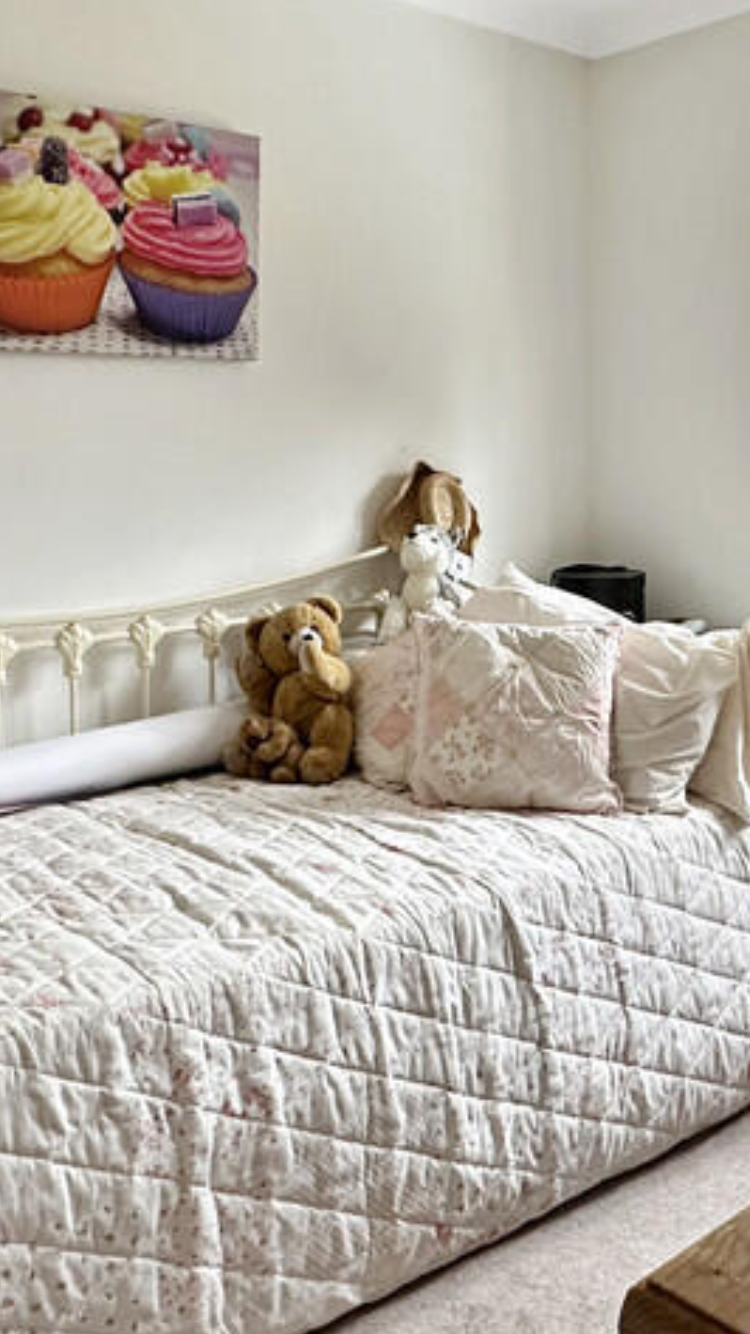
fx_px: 1167
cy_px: 759
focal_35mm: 33
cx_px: 330
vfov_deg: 59.3
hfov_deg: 35.6
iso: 320
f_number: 2.2
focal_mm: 2.22
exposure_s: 1/99
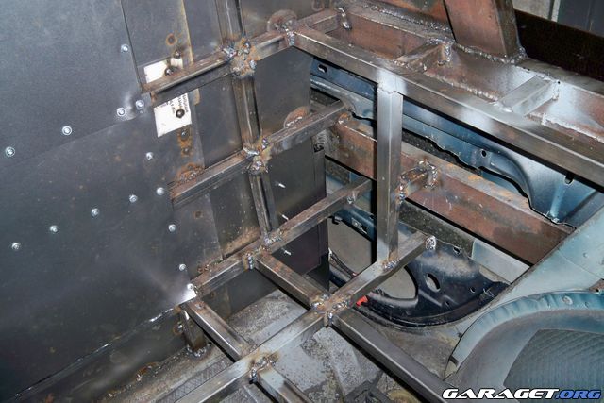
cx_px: 302
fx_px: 621
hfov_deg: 51.9
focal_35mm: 37
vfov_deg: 36.0
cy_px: 202
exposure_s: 1/30
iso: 200
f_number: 3.1
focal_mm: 7.9
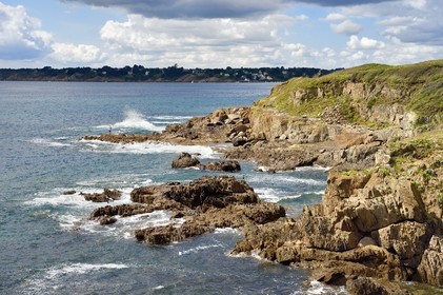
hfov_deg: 28.9
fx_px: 861
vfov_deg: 19.4
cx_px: 222
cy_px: 148
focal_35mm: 70
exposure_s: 1/200
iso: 200
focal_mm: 70
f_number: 13
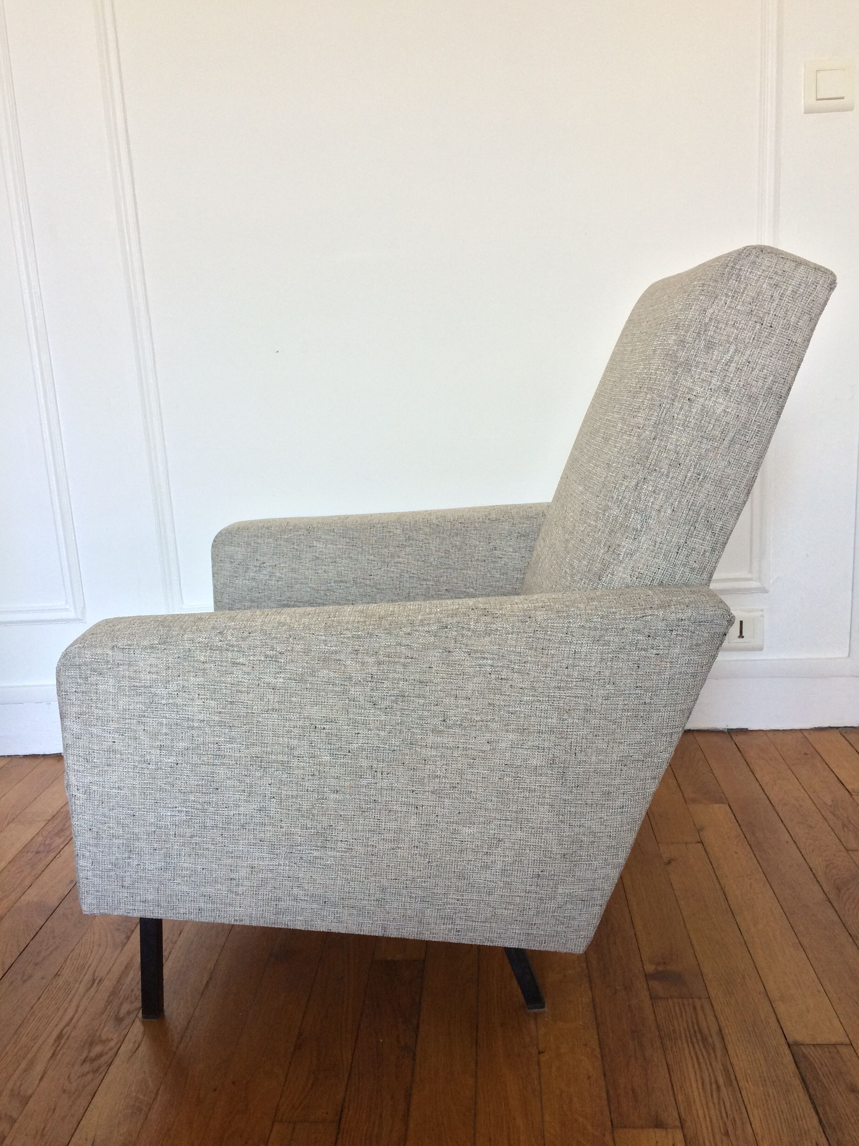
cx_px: 430
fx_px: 960
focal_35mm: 29
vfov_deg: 61.7
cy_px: 573
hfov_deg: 48.2
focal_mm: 4.15
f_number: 2.2
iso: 160
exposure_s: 1/33
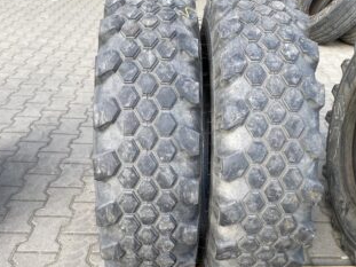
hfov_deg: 51.2
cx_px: 201
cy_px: 150
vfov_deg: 39.6
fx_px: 370
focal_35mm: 36
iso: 32
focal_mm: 4.25
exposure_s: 1/299
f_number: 1.8
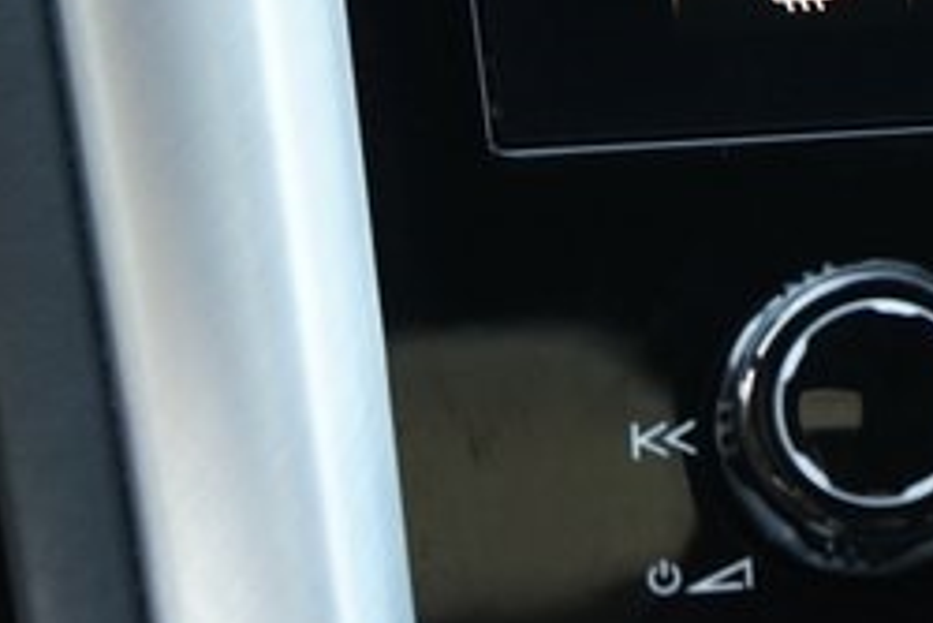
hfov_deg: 9.2
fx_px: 5523
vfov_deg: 6.3
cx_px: 1698
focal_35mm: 213
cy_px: -617
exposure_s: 1/25
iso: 1250
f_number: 6.3
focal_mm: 52
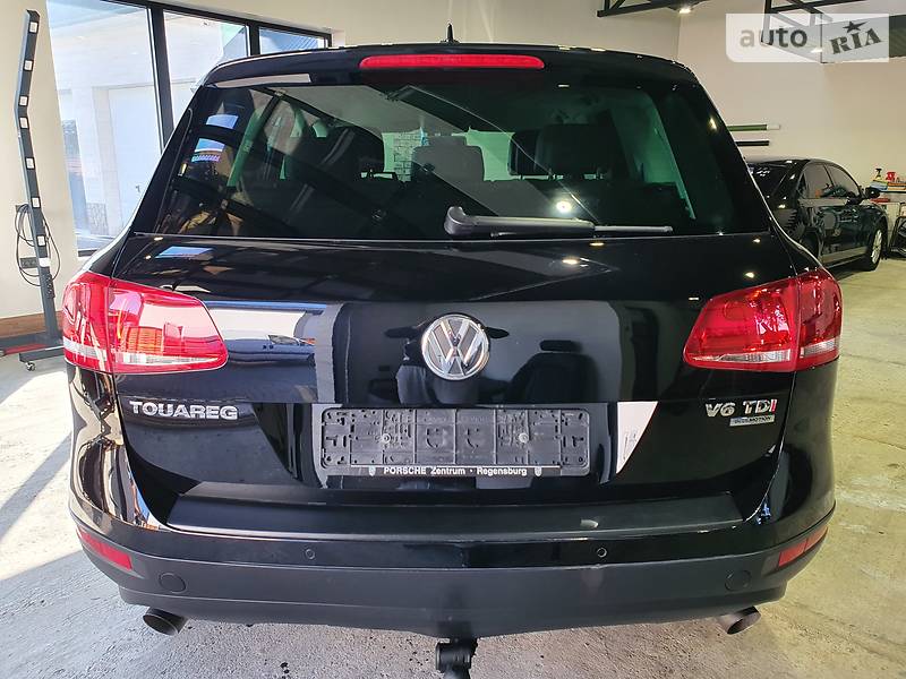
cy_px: 340
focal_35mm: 26
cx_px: 453
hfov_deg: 67.3
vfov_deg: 53.1
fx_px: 680
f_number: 2.4
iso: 50
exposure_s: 1/100
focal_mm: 4.3
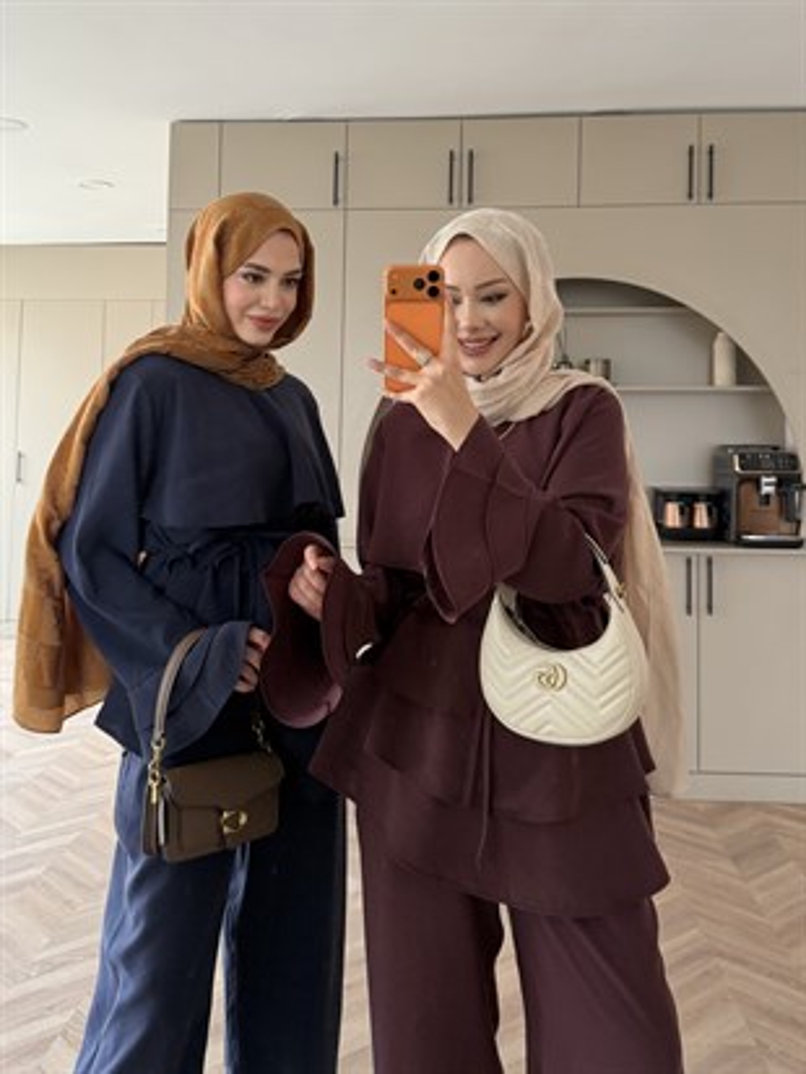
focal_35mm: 24
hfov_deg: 56.8
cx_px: 403
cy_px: 537
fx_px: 745
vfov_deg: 71.6
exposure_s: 1/121
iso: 200
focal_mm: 6.76
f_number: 1.78
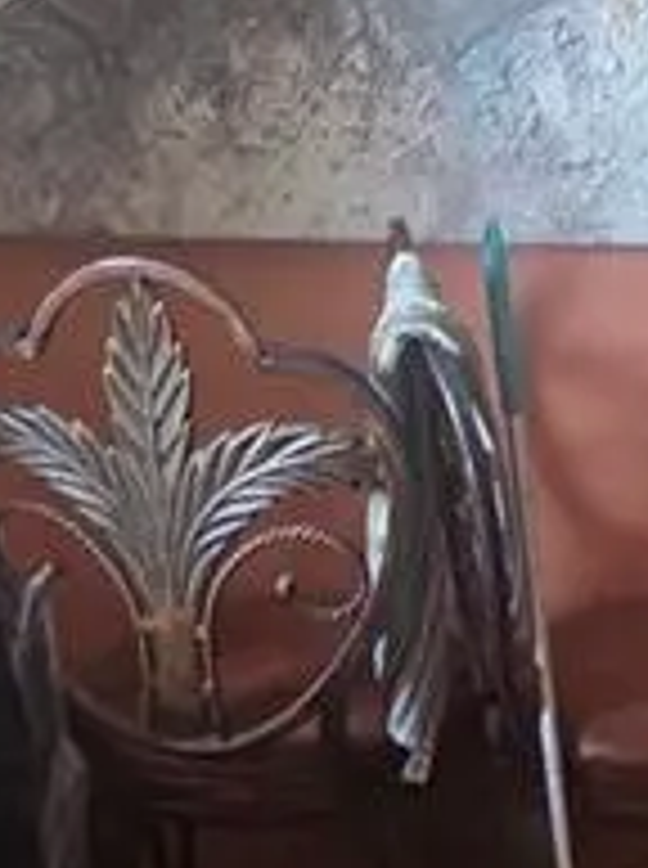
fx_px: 2028
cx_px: 666
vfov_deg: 24.0
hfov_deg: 17.7
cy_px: 265
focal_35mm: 81
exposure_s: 1/60
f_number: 2.2
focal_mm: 2.2
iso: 320
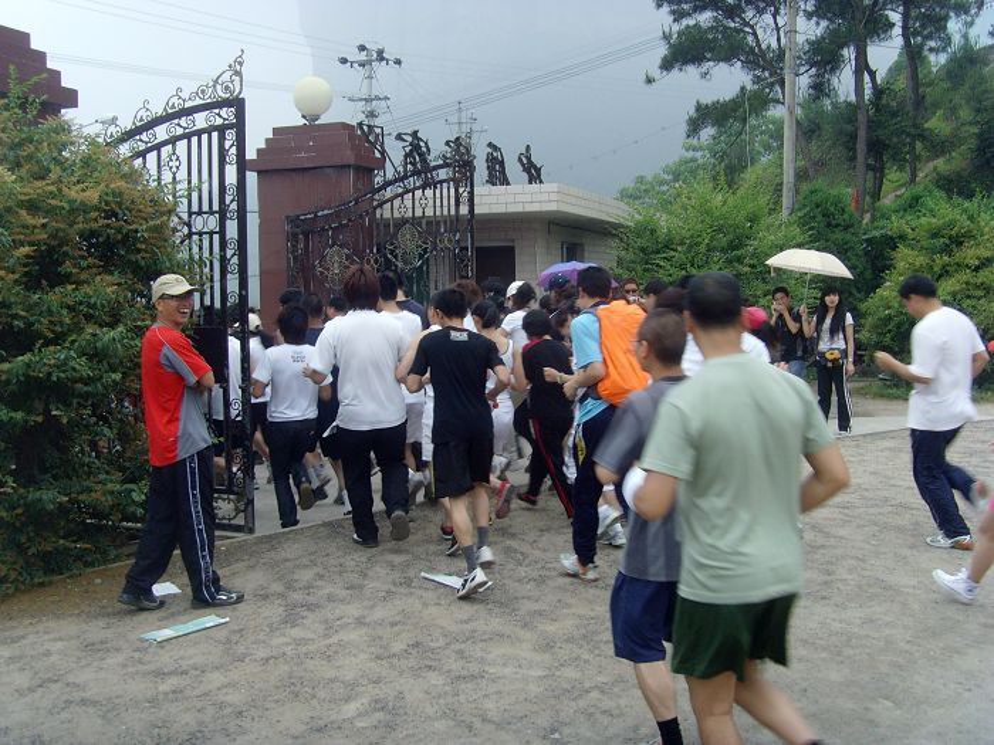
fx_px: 1120
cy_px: 372
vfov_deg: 36.8
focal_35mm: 39
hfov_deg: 47.9
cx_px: 497
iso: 100
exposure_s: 1/90
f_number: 3.5
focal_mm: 6.6
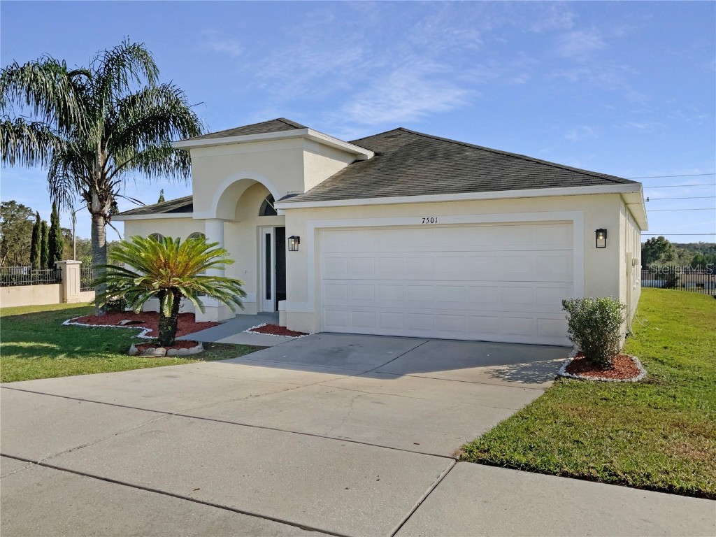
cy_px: 268
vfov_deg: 48.2
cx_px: 358
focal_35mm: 29
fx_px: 600
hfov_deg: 61.7
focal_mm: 3
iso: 20
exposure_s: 1/4785
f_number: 1.8
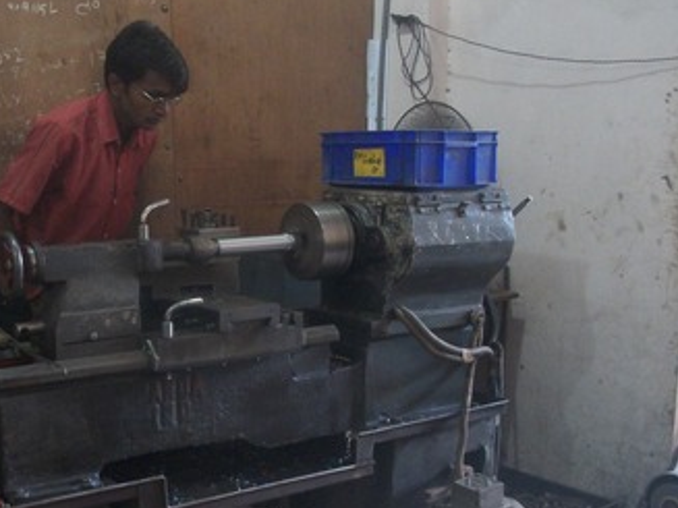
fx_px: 959
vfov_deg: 29.4
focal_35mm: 49
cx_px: 203
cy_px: 345
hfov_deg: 38.3
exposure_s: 1/8
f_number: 2.9
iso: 250
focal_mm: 5.7
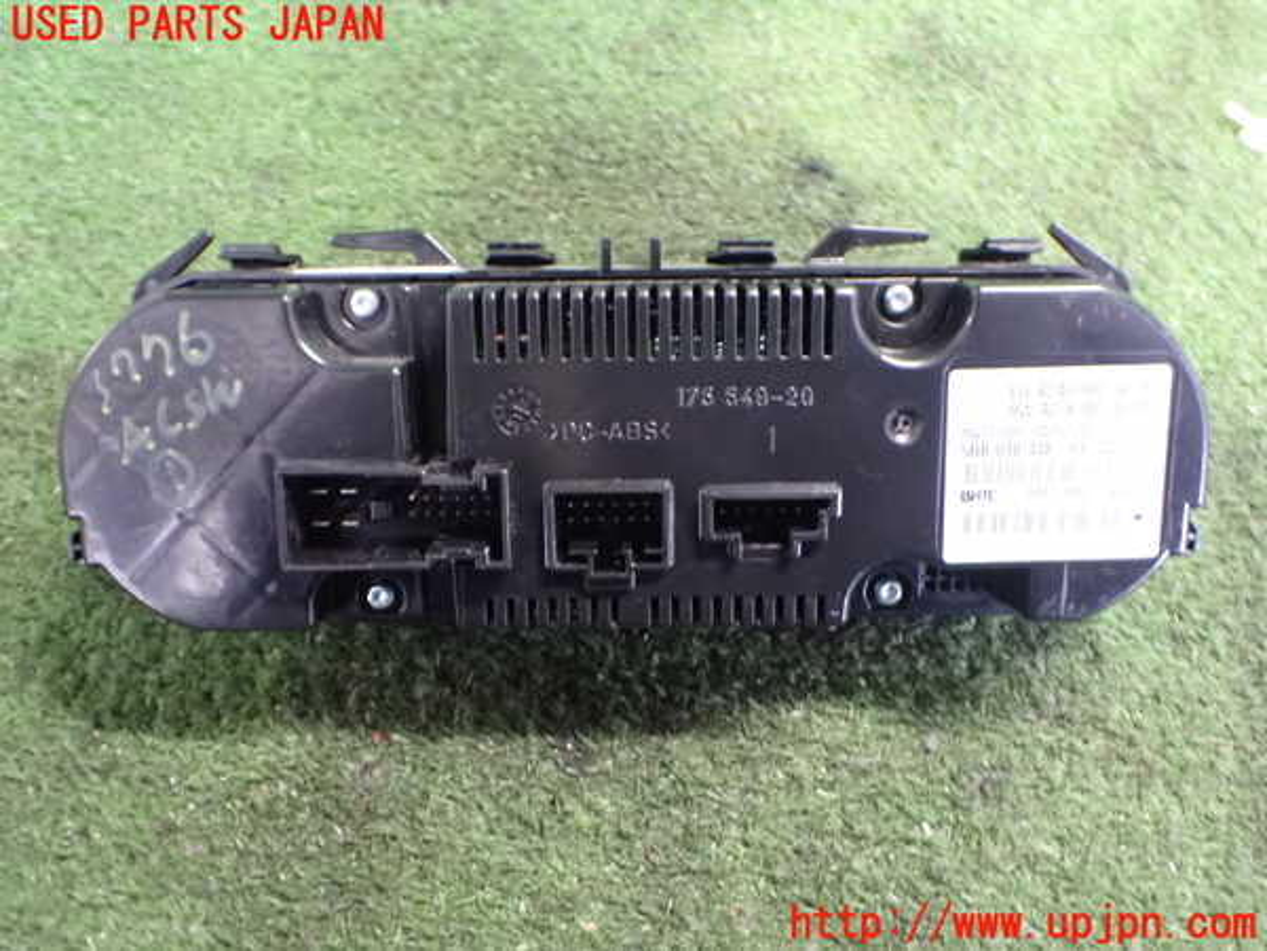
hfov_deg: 60.0
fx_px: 1098
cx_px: 634
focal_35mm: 30
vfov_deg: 46.8
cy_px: 476
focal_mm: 5.4
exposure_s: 1/30
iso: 1250
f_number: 2.3
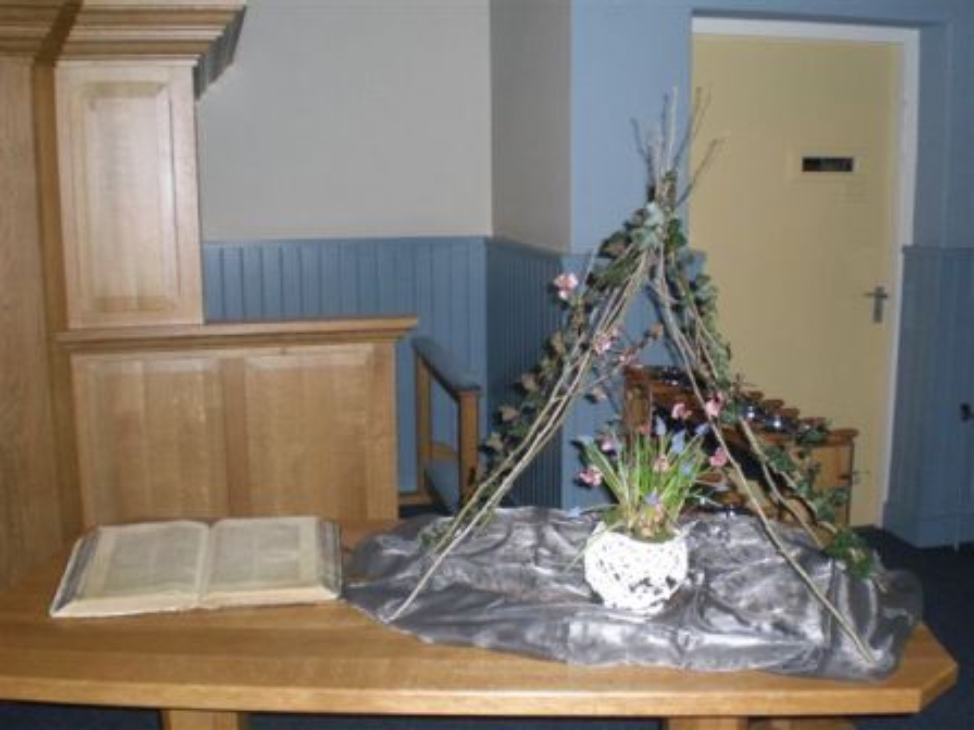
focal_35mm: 38
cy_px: 365
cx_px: 487
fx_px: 1069
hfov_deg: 49.0
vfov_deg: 37.7
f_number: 3.1
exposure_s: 1/60
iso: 200
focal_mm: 6.3
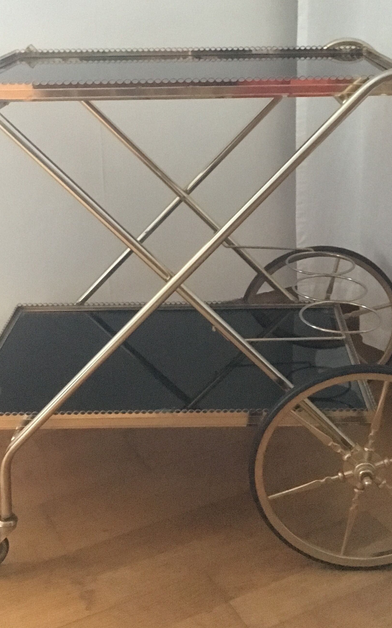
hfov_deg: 26.9
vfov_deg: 41.2
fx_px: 820
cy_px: 202
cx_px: 207
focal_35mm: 48
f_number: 2.2
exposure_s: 1/17
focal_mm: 4.15
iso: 1600
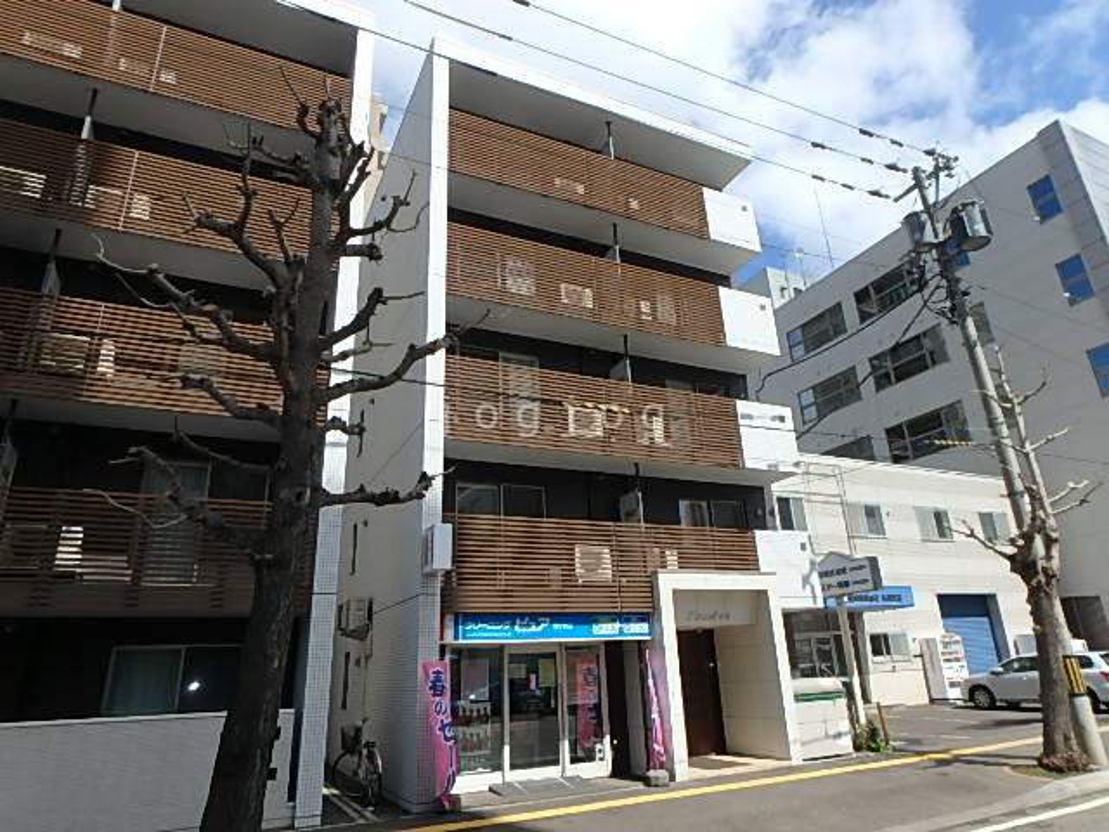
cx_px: 554
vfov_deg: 63.4
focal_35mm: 21
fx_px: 673
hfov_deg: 79.0
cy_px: 416
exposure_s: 1/500
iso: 125
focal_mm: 3.7
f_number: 6
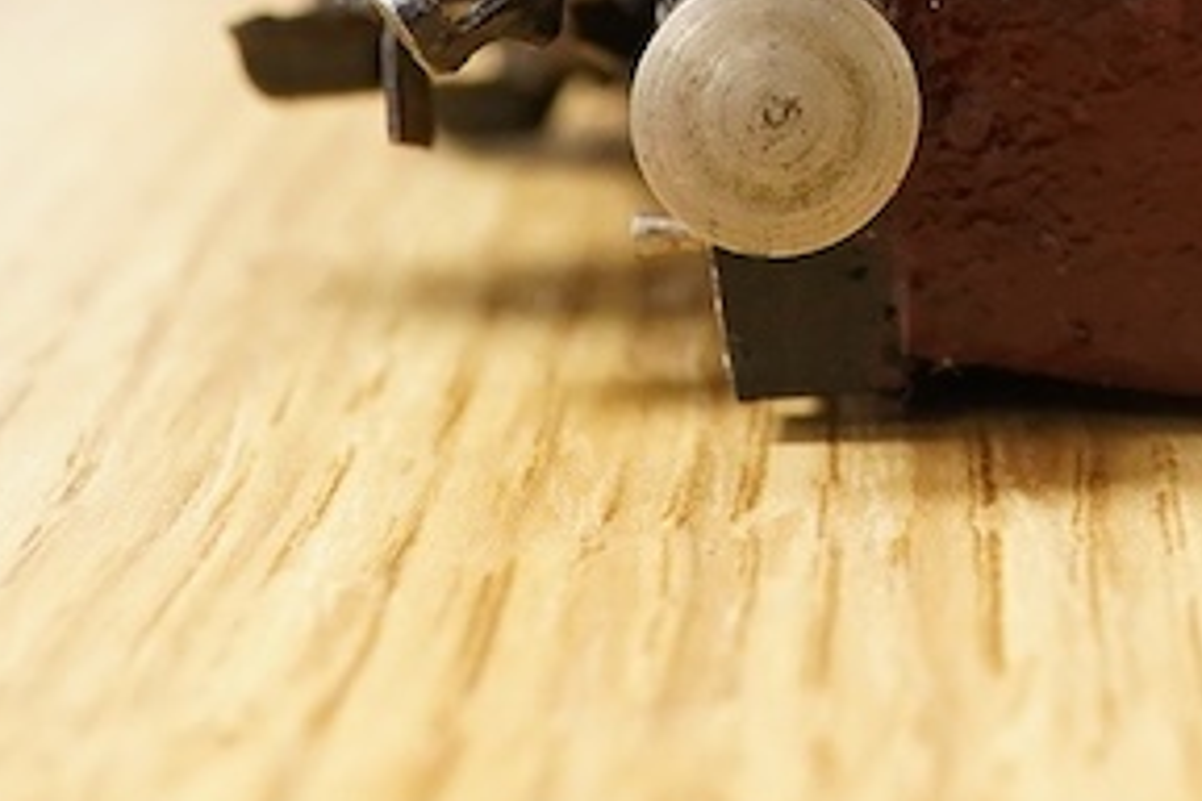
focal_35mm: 176
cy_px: -584
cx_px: 1613
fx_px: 5876
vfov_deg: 7.6
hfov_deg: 11.3
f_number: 10
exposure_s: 1/80
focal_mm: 30
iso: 2500
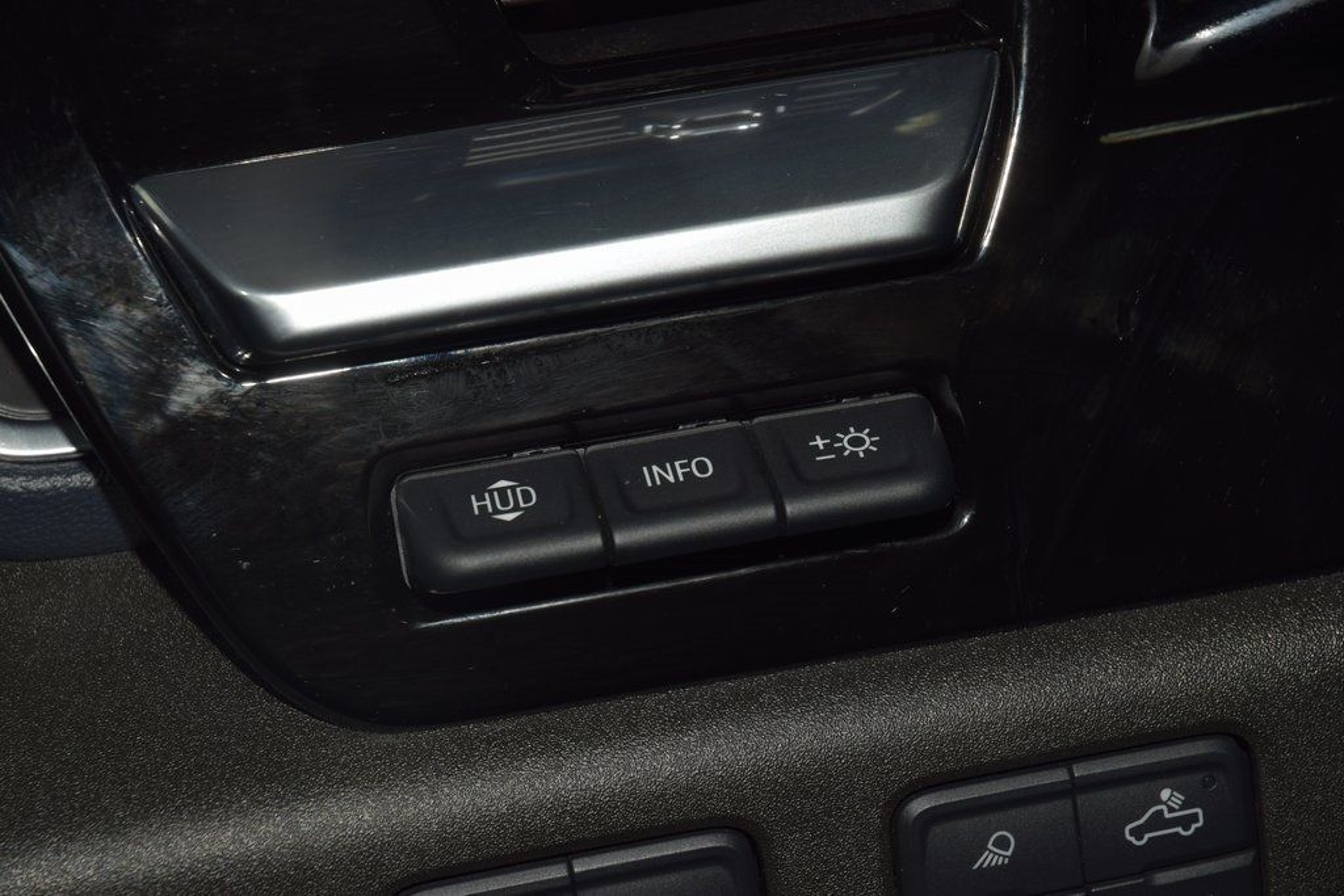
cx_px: 672
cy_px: 448
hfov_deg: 19.5
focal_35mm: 105
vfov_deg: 13.0
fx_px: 3920
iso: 100
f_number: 8
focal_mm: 70
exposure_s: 1/125
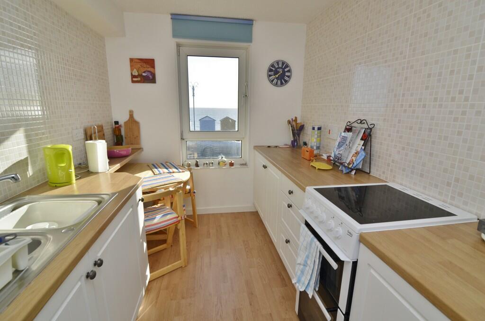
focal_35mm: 17
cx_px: 242
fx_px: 232
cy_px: 160
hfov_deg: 92.6
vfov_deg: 69.4
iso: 100
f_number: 6.3
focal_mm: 11.5
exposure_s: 1/160
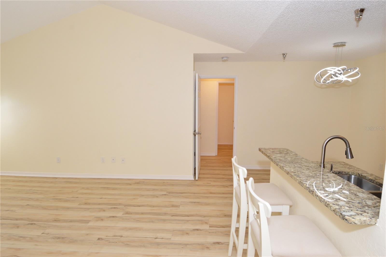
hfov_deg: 90.1
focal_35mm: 18
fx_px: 193
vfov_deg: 67.3
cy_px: 128
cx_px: 193
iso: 800
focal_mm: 12
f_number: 9
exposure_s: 1/80
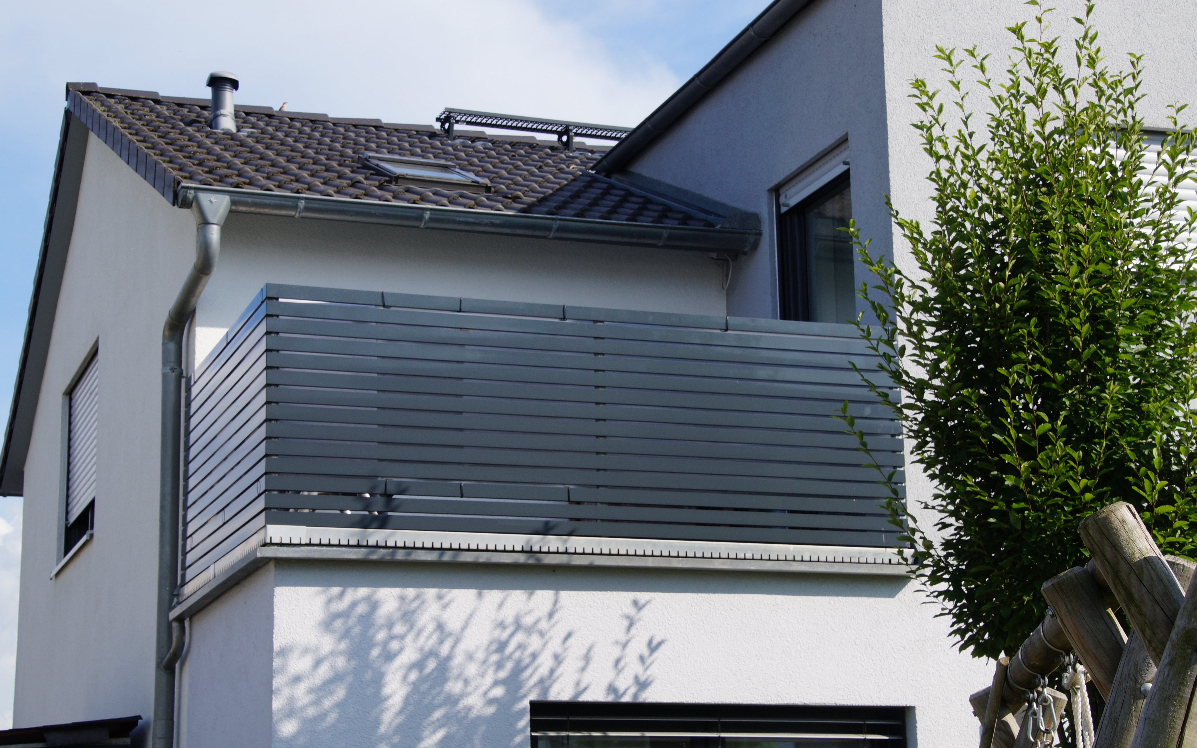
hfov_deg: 33.0
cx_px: 596
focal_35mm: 62
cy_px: 402
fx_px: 2023
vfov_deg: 21.0
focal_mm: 40
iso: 100
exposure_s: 1/160
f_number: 10
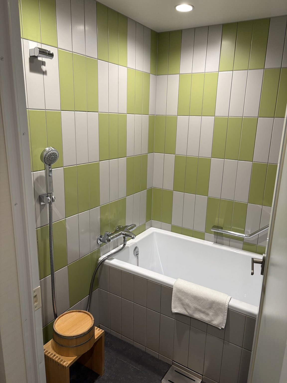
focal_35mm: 26
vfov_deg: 67.3
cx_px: 144
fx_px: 287
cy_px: 192
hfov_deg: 53.1
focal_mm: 5.96
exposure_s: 1/50
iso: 100
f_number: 1.6
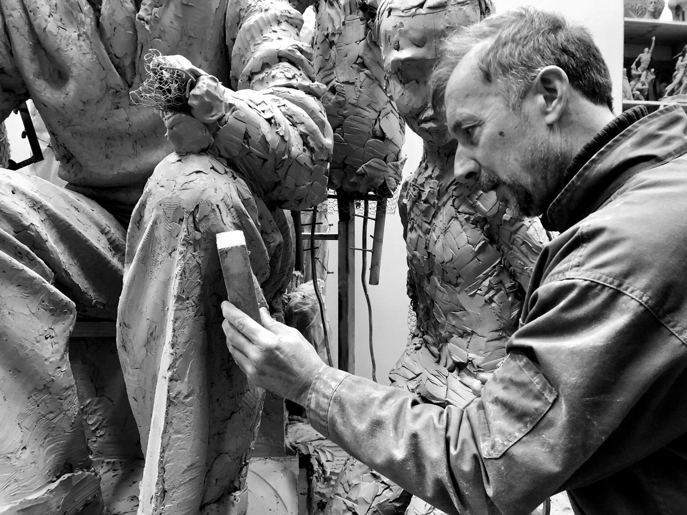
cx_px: 344
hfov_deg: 63.4
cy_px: 258
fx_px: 556
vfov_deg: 49.7
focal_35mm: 28
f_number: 1.8
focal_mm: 3.99
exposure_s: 1/17
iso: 50
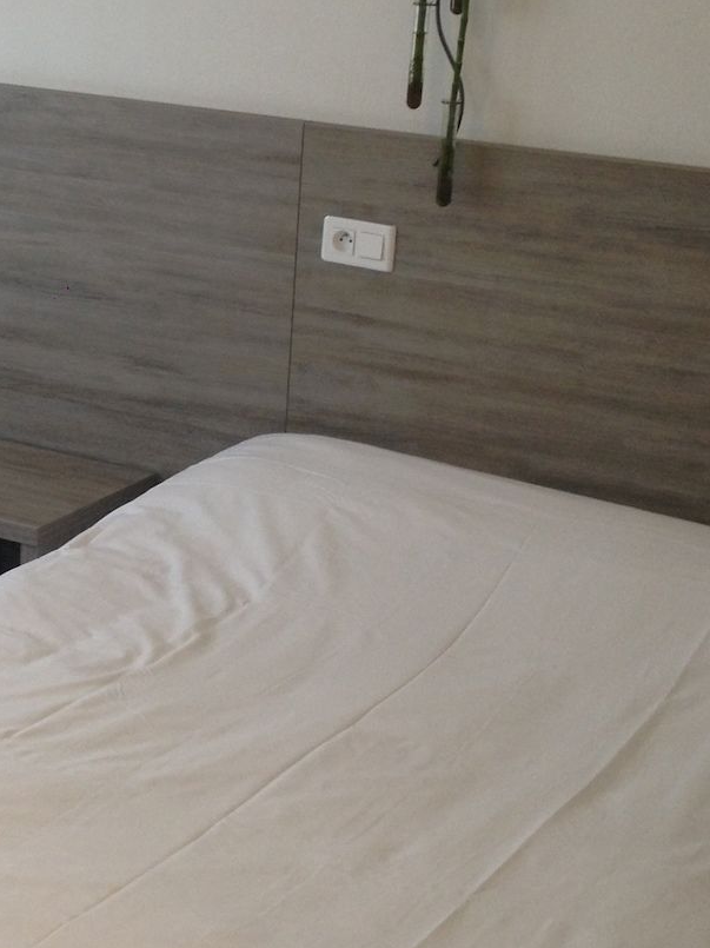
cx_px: 124
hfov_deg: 16.8
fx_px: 2381
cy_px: 365
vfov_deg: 22.5
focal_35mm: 87
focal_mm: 4.28
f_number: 2.4
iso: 64
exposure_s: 1/20
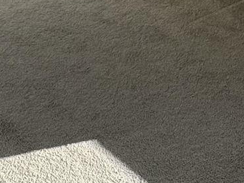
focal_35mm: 88
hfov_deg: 22.1
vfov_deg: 13.7
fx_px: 620
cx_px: 169
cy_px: -209
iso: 40
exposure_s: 1/268
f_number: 2.2
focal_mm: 2.22
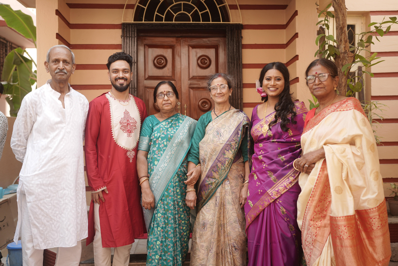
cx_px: 199
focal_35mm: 35
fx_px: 387
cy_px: 133
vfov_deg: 37.9
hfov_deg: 54.4
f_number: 2
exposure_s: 1/320
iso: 160
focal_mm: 35
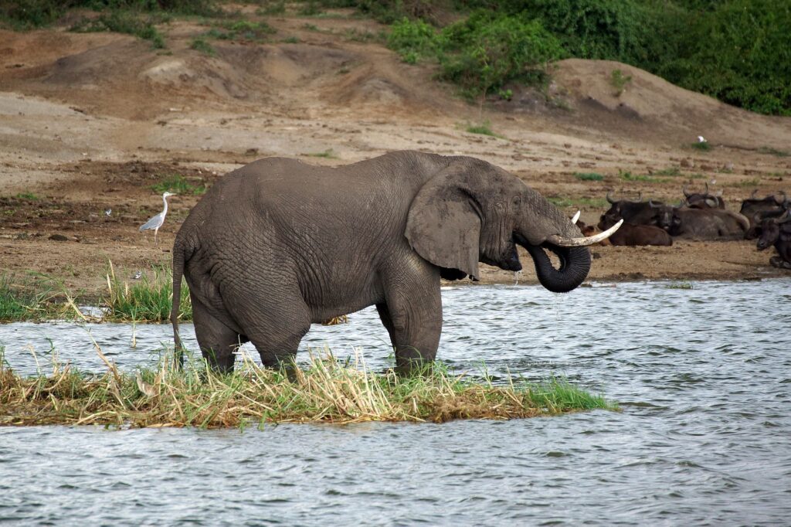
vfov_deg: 3.1
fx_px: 9884
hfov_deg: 4.6
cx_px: 396
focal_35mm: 450
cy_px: 264
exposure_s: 1/500
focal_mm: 300
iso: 400
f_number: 5.6
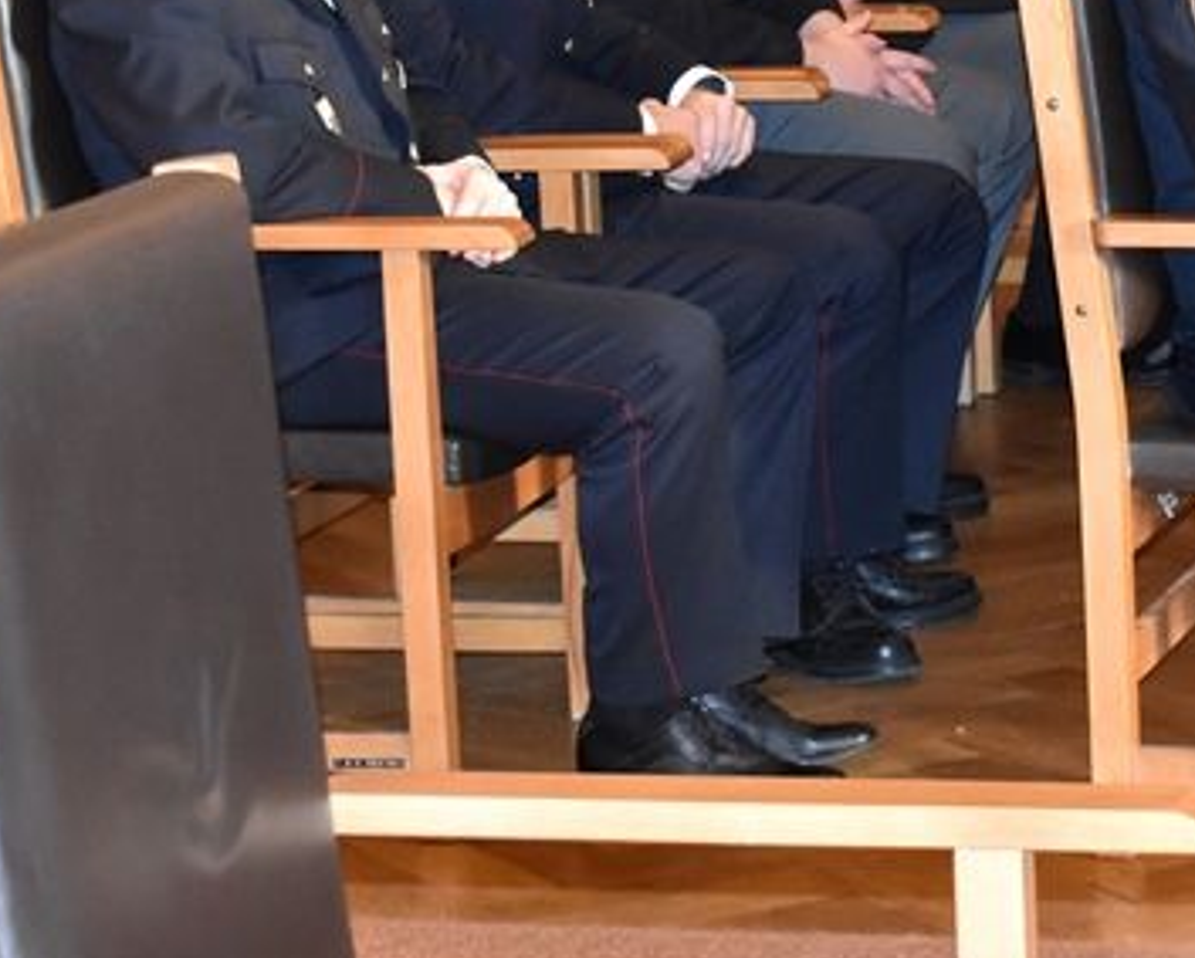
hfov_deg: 12.4
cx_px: 978
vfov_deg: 9.9
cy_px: 25
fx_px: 5486
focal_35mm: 155
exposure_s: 1/60
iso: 2200
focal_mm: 38
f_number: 5.6
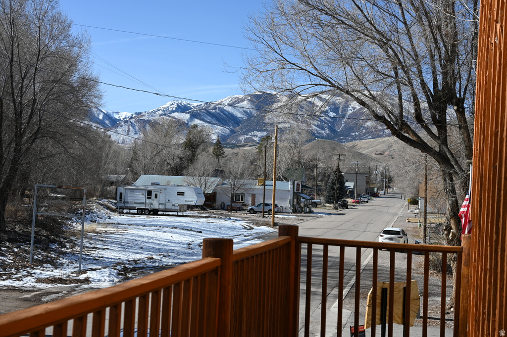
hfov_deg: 39.6
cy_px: 168
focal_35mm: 50
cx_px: 254
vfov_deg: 26.9
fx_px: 704
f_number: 7.1
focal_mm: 50
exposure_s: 1/400
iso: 100
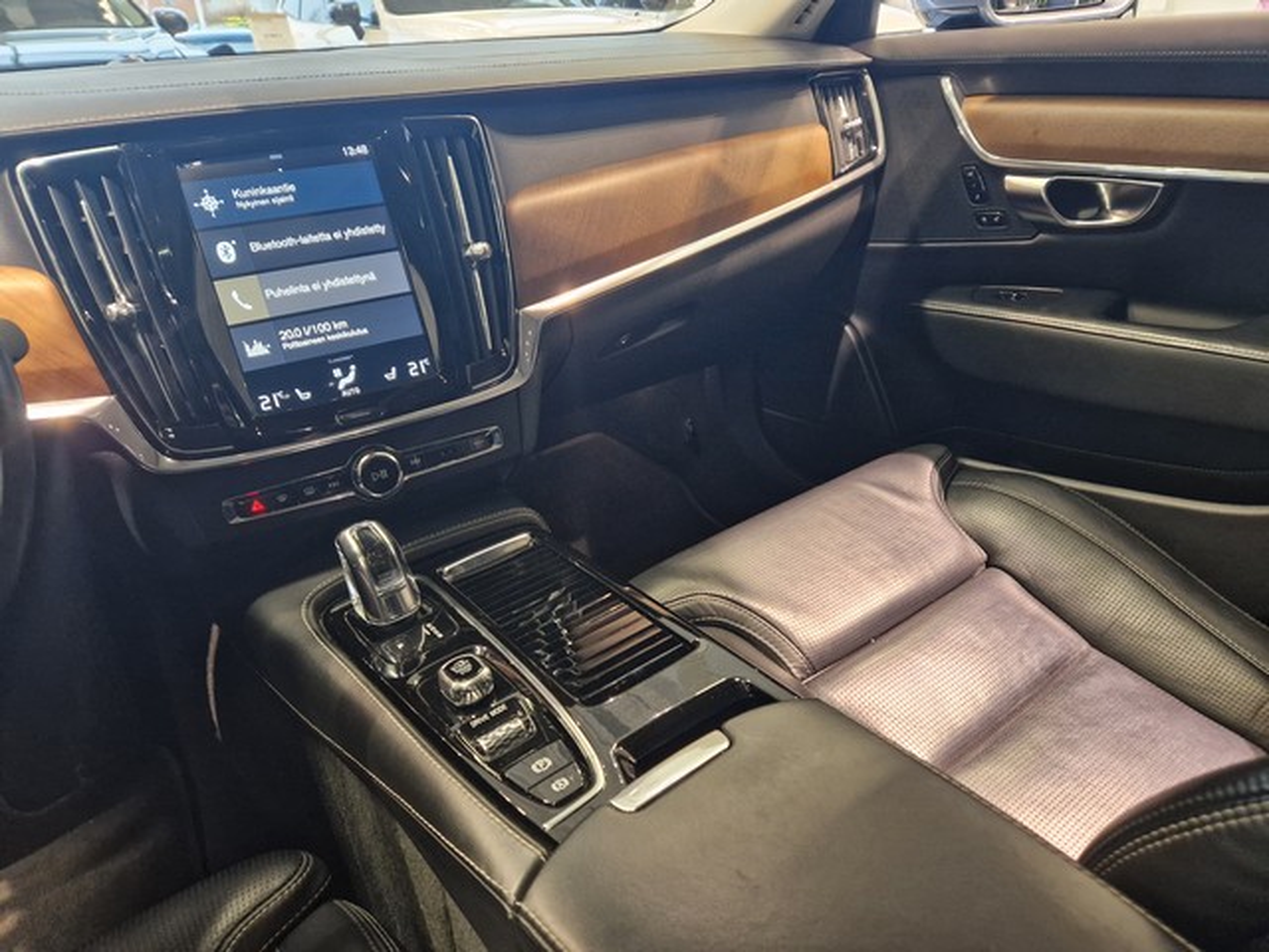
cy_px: 476
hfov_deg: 73.9
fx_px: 843
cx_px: 634
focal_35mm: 23
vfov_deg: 58.9
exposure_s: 1/100
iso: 320
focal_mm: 5.4
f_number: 1.8
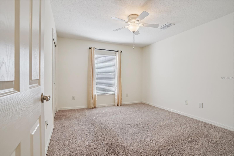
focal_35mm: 17
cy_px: 78
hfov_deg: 93.3
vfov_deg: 70.4
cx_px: 117
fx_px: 110
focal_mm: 17
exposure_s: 1/30
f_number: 8
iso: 250
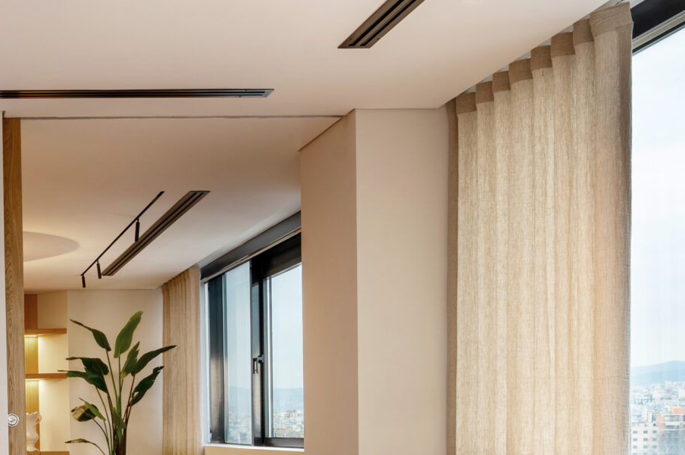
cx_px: 10
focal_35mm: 68
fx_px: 1293
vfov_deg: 19.3
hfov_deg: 28.0
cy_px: 482
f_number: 9
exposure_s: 1/20
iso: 160
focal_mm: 24
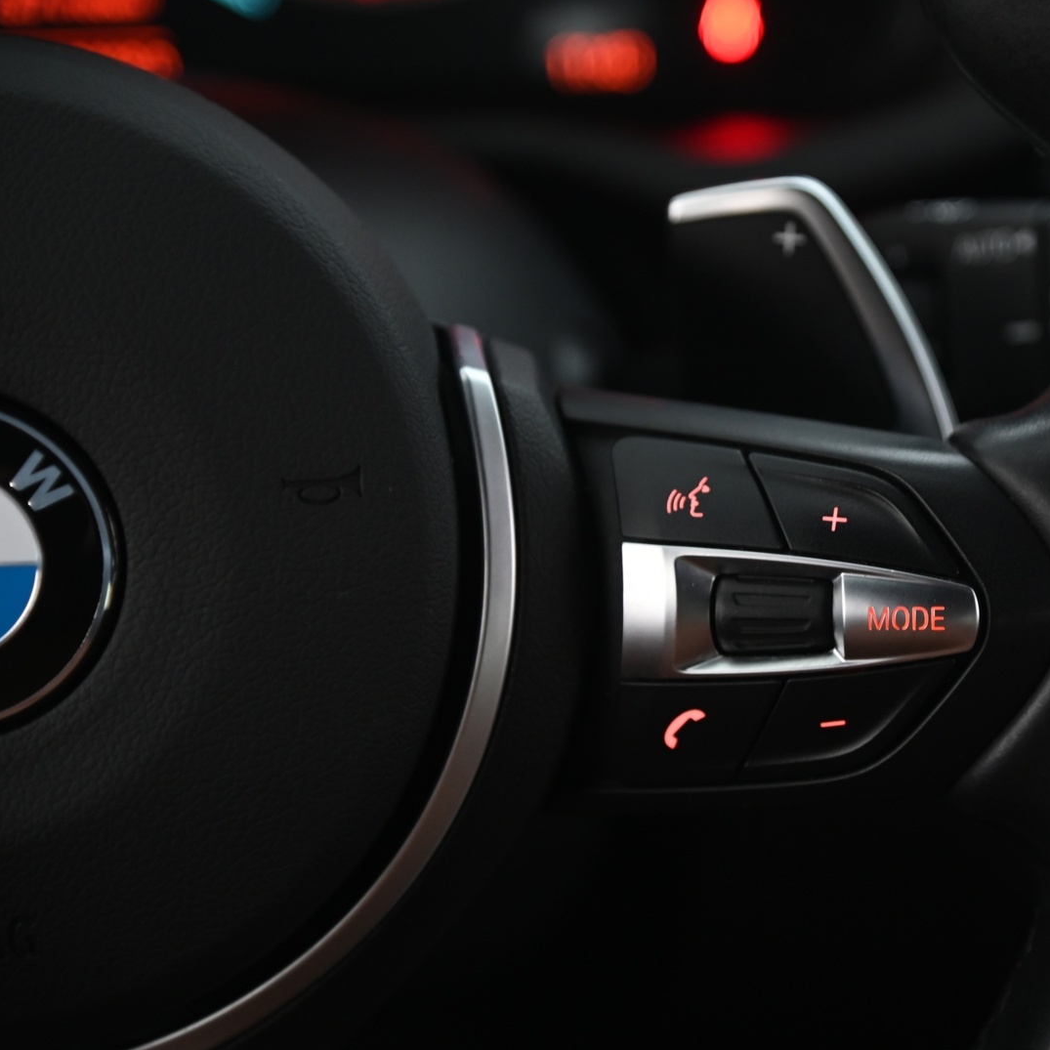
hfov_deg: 11.3
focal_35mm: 154
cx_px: 729
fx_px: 5285
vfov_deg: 11.3
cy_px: 525
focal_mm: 120
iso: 2000
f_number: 4
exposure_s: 1/15
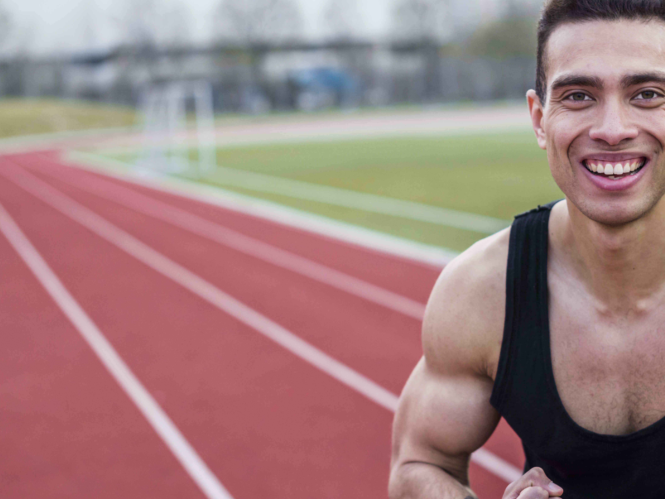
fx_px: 1614
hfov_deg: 23.1
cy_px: 336
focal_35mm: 84
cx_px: 472
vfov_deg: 17.5
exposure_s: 1/500
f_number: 2.8
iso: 400
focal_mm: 50
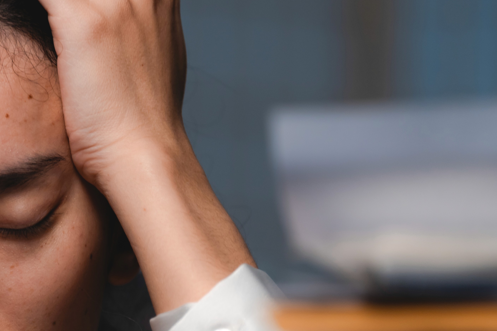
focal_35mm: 392
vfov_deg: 3.5
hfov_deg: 5.2
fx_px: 5411
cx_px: -83
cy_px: 329
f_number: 2.8
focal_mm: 157
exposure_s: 1/100
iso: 250
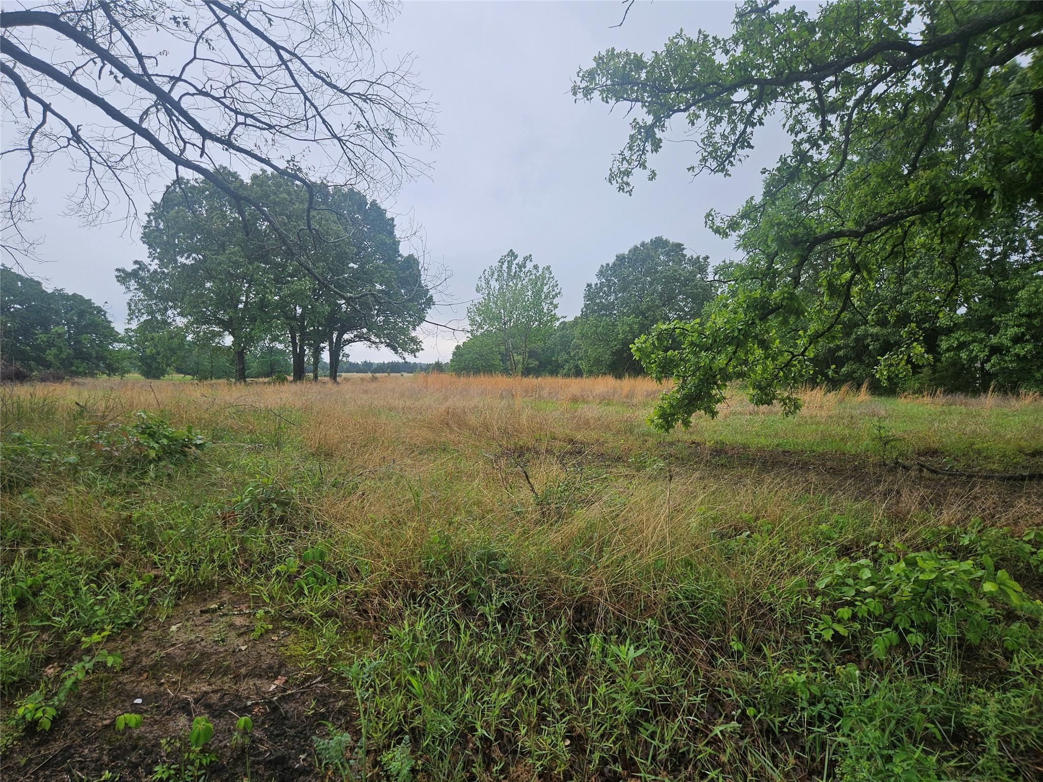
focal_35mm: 23
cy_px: 391
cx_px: 522
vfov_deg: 58.9
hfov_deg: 73.9
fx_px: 693
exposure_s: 1/978
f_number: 1.8
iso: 25
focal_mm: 5.4
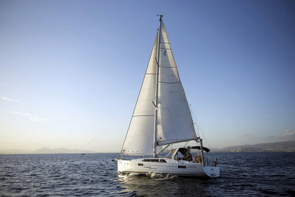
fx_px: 279
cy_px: 98
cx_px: 148
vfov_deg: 39.0
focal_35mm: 34
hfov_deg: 55.7
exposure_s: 1/2000
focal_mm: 34
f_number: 2.8
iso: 125
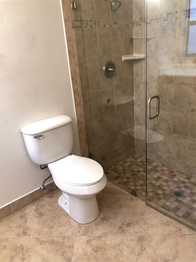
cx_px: 98
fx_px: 211
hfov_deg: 49.7
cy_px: 131
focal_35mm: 28
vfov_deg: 63.4
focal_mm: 4
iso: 50
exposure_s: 1/15
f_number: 1.8
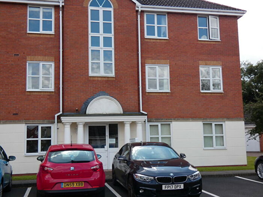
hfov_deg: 39.7
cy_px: 98
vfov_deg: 30.3
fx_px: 365
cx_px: 132
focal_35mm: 48
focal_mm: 8.6
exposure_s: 1/320
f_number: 3.8
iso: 80
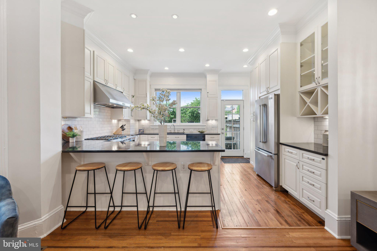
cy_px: 126
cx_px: 188
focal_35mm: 14
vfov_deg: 81.2
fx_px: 147
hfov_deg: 104.3
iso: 100
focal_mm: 14
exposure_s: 1/6
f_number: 7.1
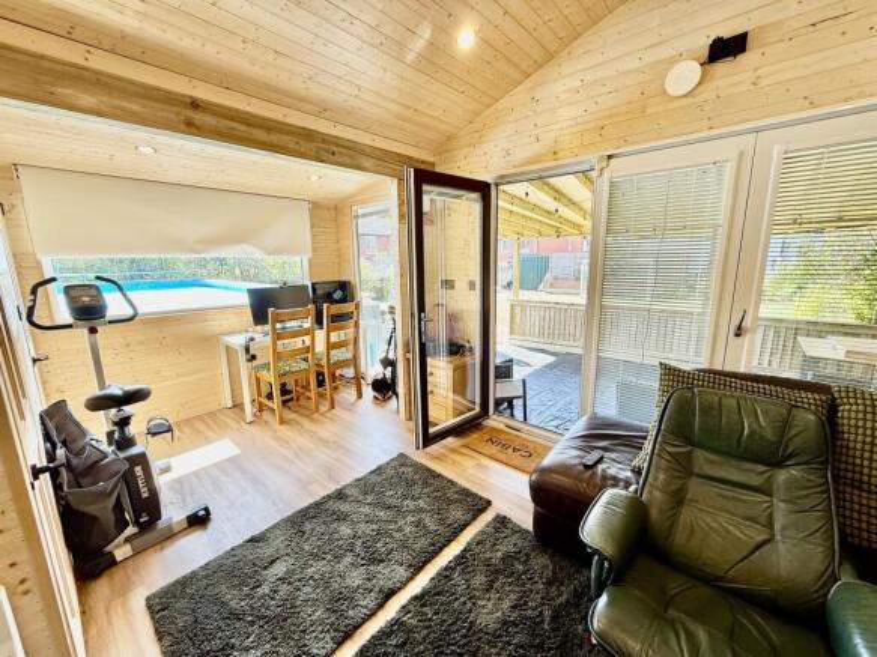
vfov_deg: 85.7
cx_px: 438
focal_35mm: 14
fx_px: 355
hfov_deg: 102.1
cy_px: 328
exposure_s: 1/100
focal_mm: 2.22
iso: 80
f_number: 2.2
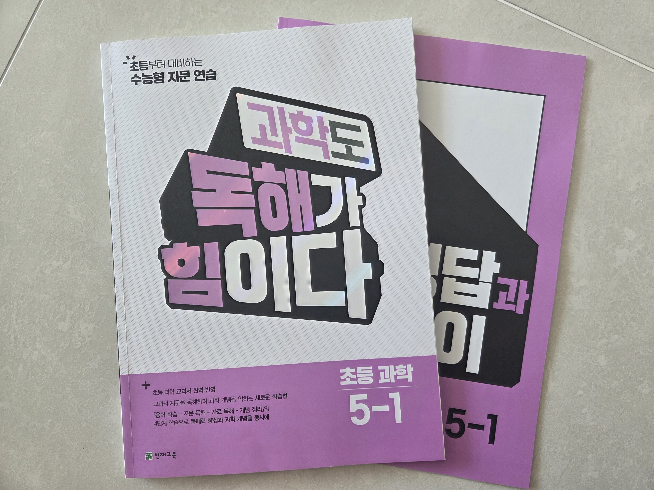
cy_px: 245
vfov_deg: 58.9
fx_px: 435
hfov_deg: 73.9
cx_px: 327
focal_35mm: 23
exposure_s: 1/120
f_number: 1.8
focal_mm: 5.4
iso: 80
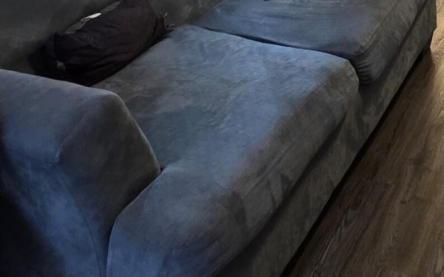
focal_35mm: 52
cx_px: 454
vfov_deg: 19.3
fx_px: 629
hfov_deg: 34.9
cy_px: -209
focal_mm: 2.2
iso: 320
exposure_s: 1/60
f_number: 1.9
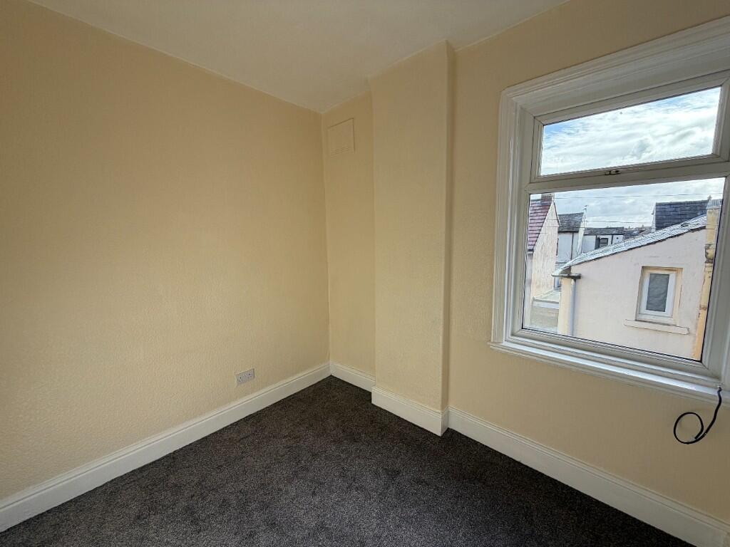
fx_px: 295
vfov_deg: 85.7
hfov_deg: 102.1
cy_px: 274
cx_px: 365
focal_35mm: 14
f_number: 2.2
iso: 40
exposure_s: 1/232
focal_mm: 2.22
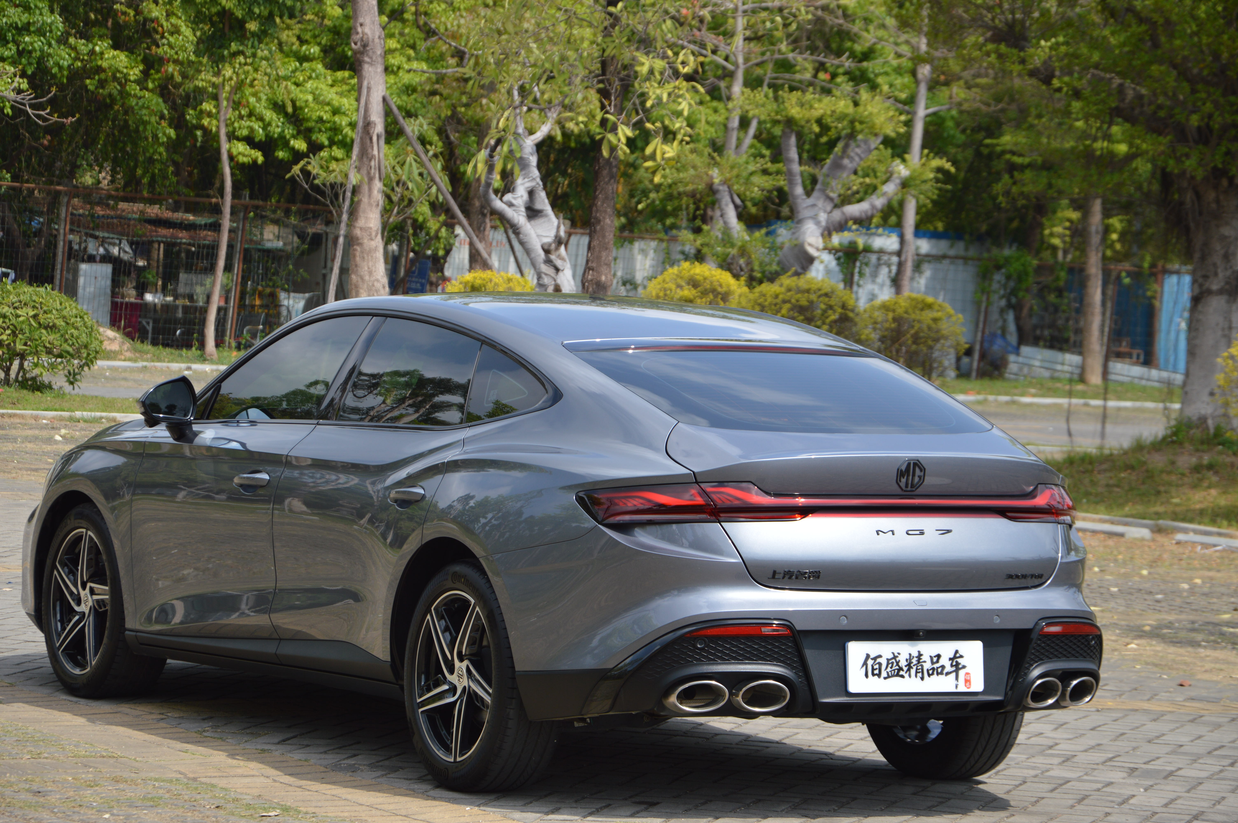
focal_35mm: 128
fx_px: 4381
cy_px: 412
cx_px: 619
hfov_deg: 16.1
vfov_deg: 10.7
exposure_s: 1/400
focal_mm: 85
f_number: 5.6
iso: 100
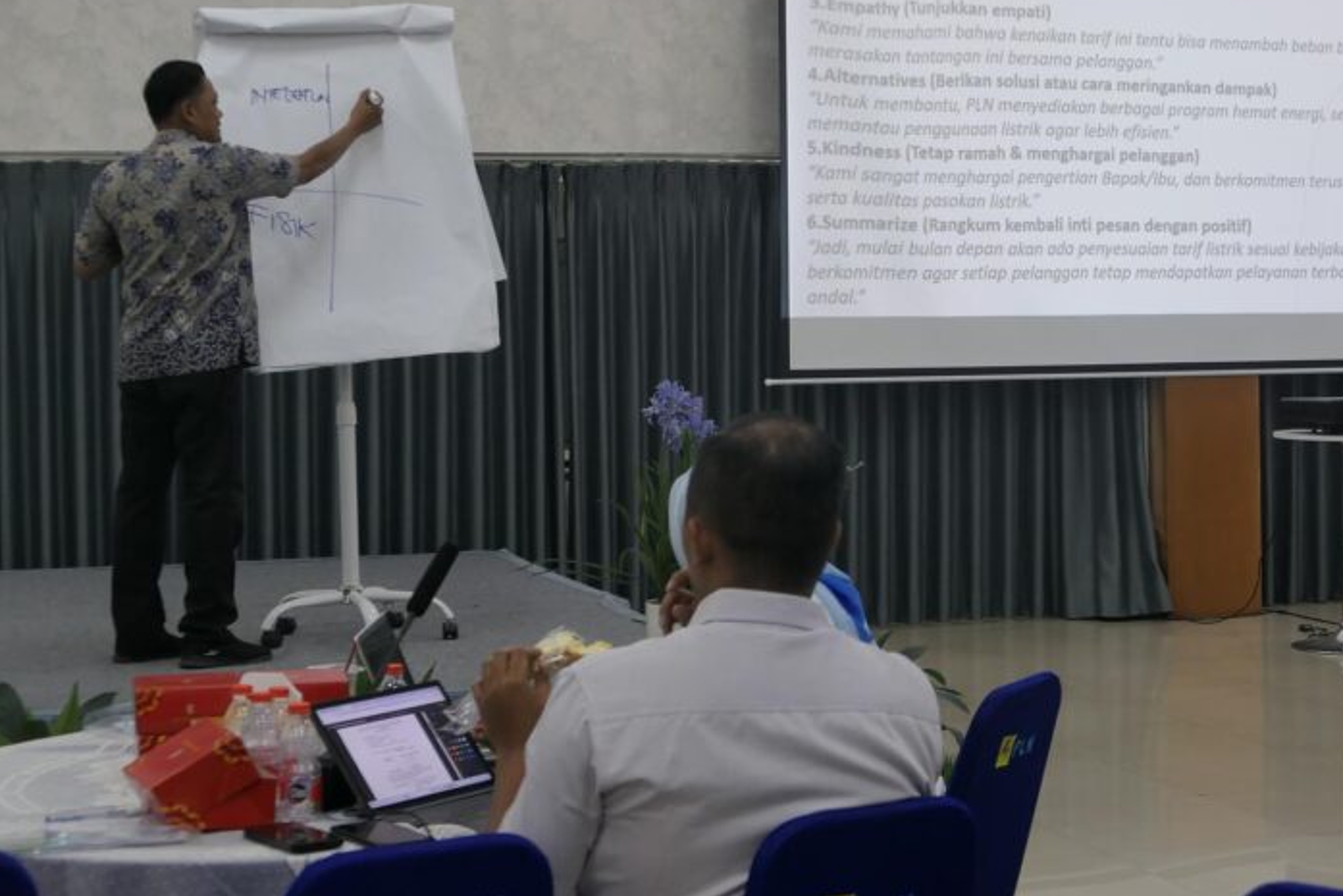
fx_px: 2686
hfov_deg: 28.1
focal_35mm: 72
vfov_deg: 18.9
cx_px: 644
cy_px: 294
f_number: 2.8
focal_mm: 17.7
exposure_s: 1/100
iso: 320
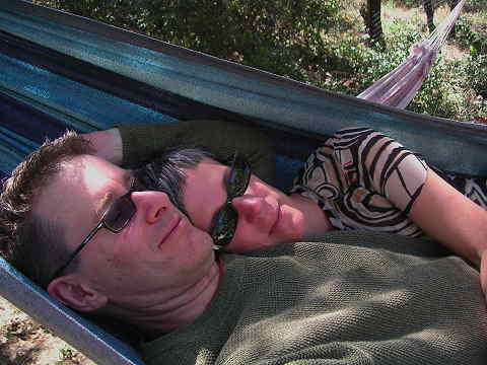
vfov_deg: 37.7
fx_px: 535
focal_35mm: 38
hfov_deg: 49.0
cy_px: 182
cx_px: 244
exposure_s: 1/60
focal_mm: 6
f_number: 2.8
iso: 50
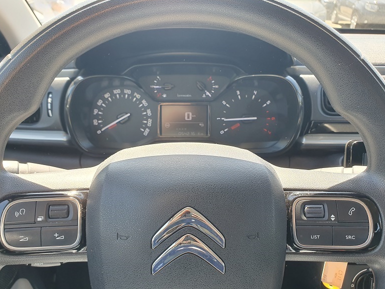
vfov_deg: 51.4
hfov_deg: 65.3
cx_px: 188
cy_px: 146
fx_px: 300
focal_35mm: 27
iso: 50
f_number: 2.4
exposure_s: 1/135
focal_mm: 4.32
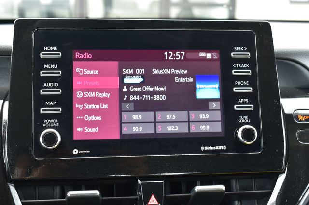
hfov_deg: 37.9
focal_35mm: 52
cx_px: 154
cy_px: 102
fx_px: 450
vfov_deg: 25.7
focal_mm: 35
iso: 400
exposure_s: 1/25
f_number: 7.1
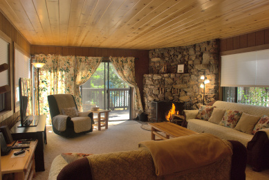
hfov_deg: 67.3
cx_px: 134
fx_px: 202
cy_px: 90
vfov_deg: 48.0
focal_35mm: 27
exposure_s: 1/10
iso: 1600
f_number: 10
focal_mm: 18
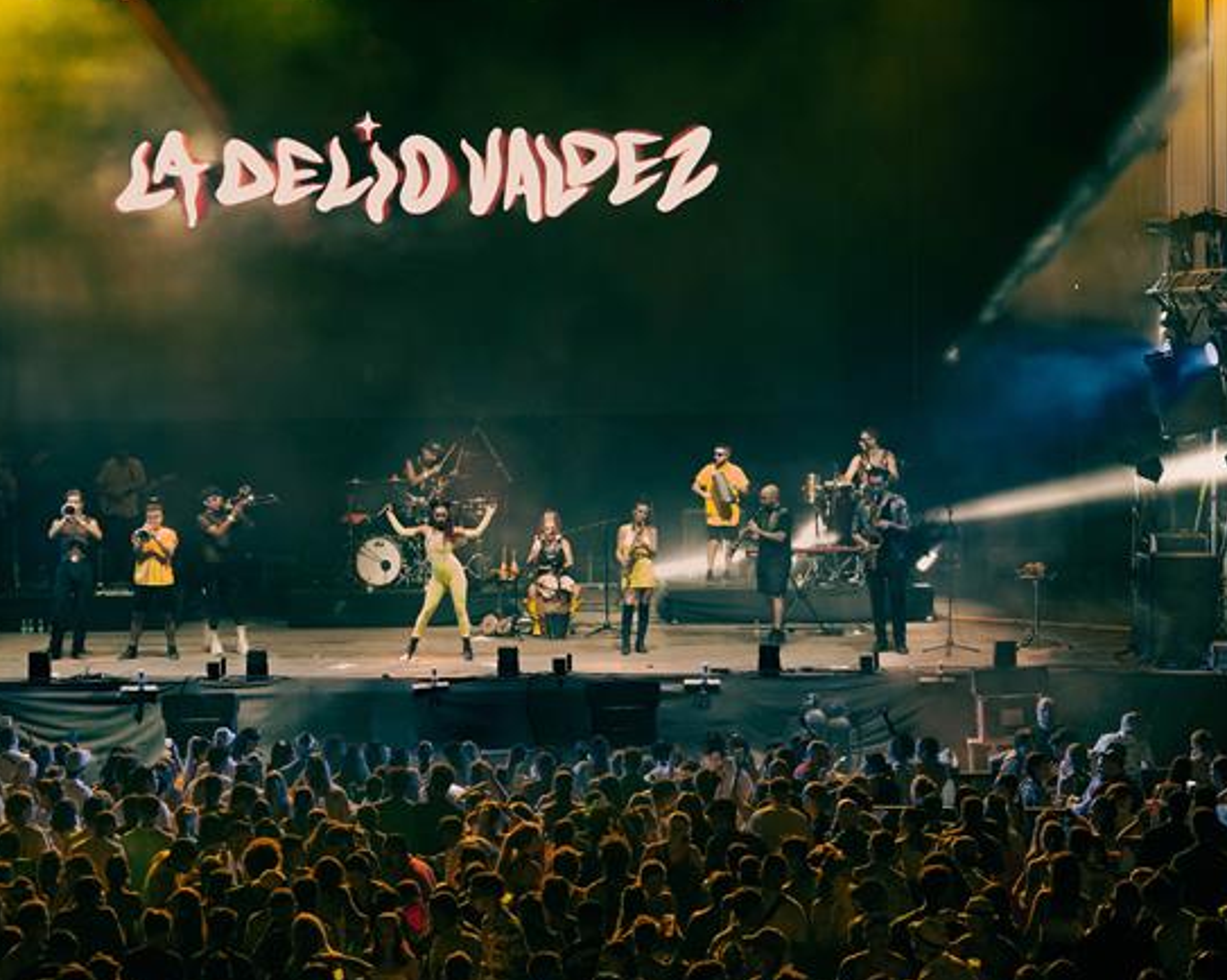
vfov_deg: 12.3
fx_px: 4538
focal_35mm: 125
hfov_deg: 15.4
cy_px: 516
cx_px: 475
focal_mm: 85
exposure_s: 1/250
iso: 3200
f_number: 3.2
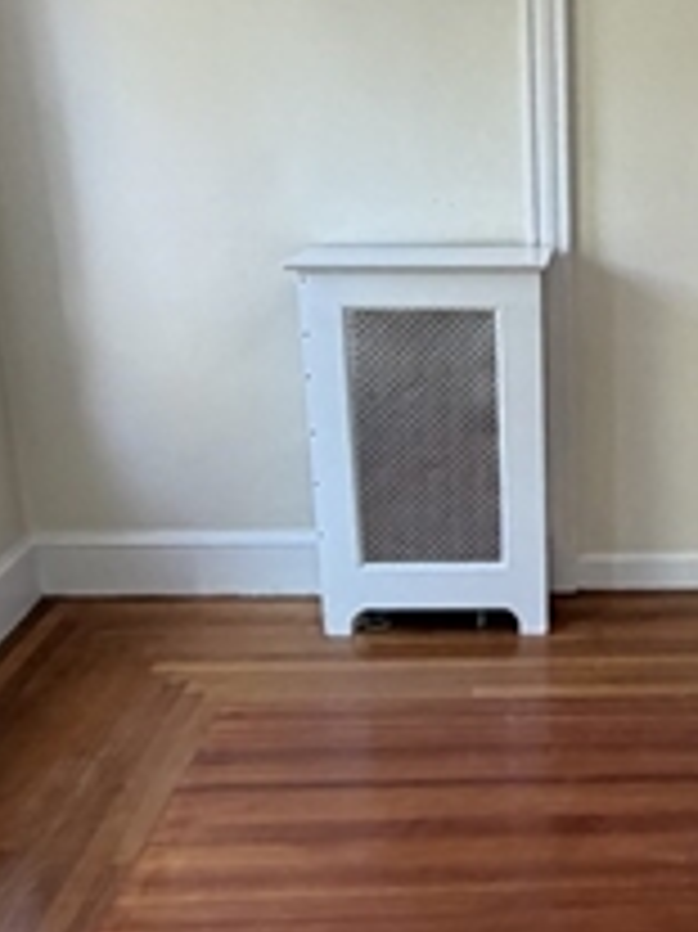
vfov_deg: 36.8
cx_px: 680
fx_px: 1399
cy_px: 518
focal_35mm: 52
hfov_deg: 26.7
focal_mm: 2.22
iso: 250
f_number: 2.2
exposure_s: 1/121
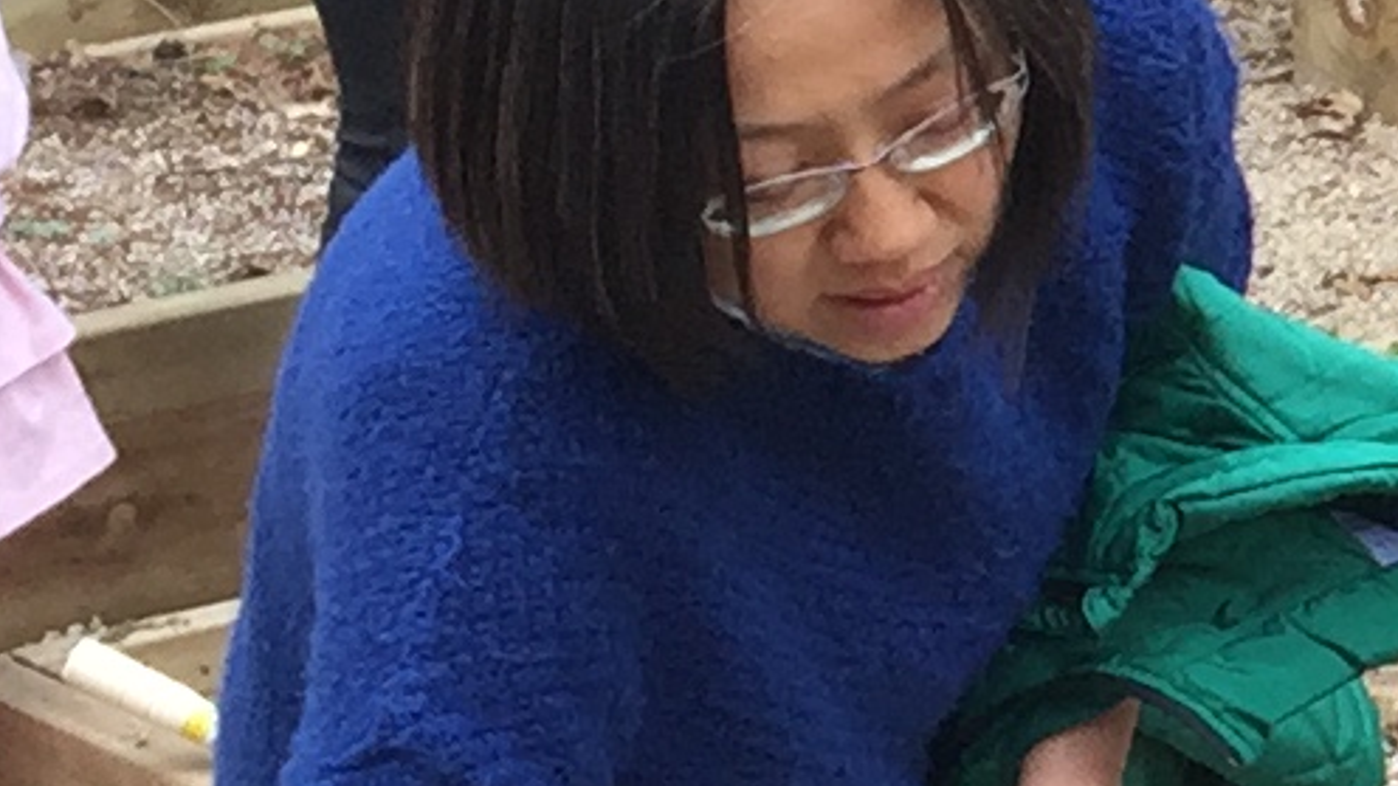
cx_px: 3348
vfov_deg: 5.8
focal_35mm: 208
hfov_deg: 9.3
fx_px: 7710
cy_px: -73
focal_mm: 4.15
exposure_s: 1/120
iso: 40
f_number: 2.2
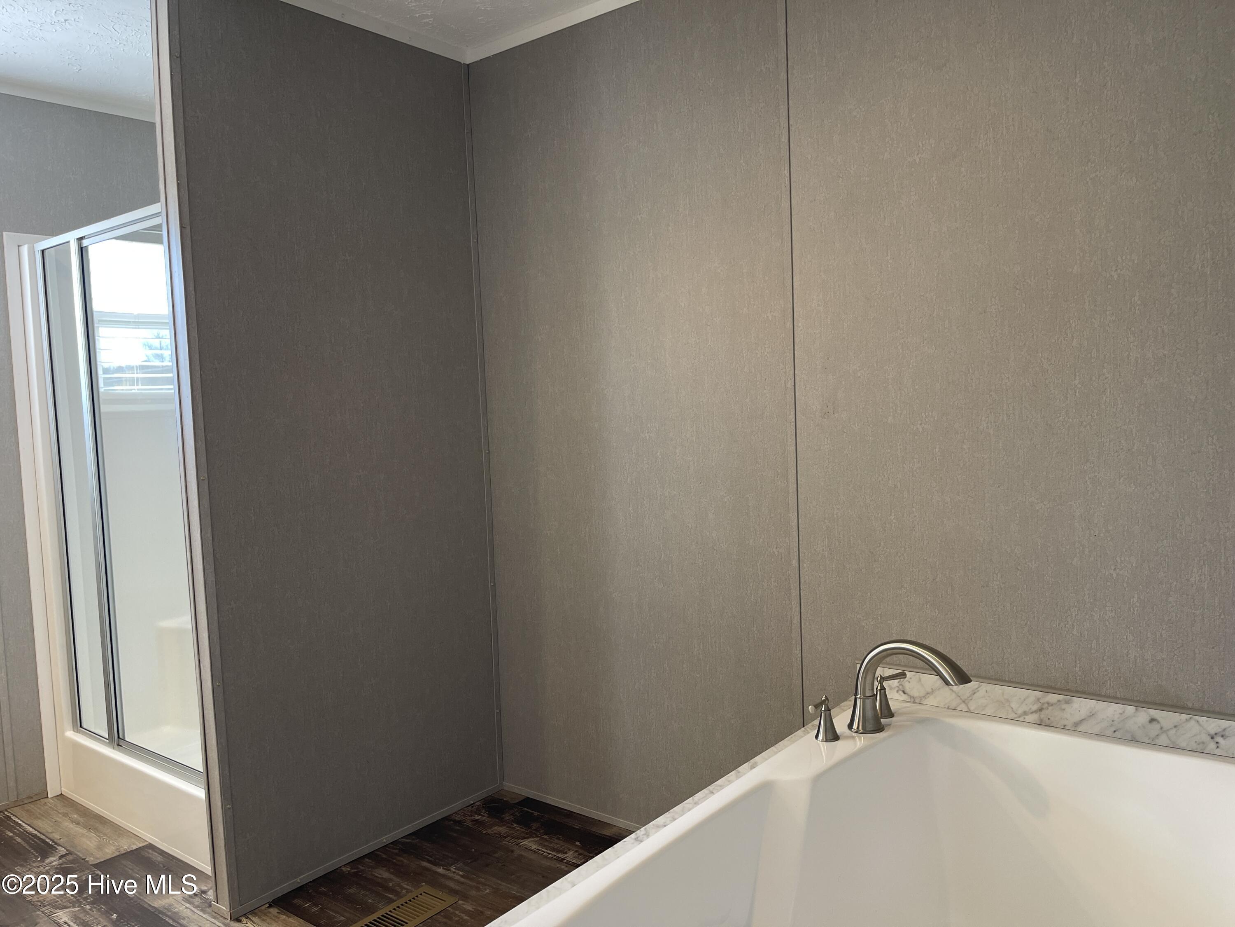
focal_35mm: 26
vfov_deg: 53.1
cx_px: 618
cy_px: 464
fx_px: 928
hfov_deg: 67.3
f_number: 1.6
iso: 64
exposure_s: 1/60
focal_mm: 5.1
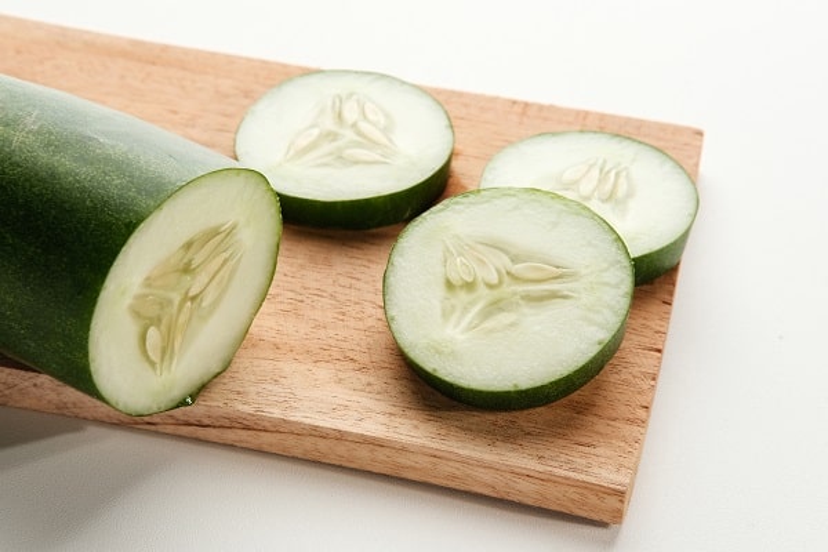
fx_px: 1219
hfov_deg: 37.5
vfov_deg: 25.5
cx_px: 414
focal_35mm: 53
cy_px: 276
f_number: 13
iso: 500
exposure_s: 1/80
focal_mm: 35
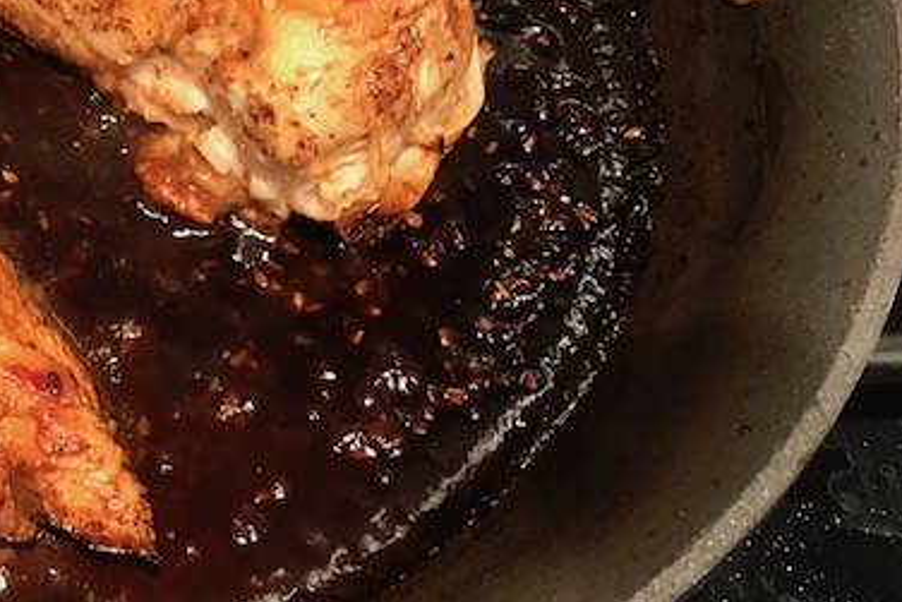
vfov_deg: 21.6
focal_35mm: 62
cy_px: 96
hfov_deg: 30.0
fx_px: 1554
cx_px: -19
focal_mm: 3.99
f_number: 1.8
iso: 80
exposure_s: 1/15
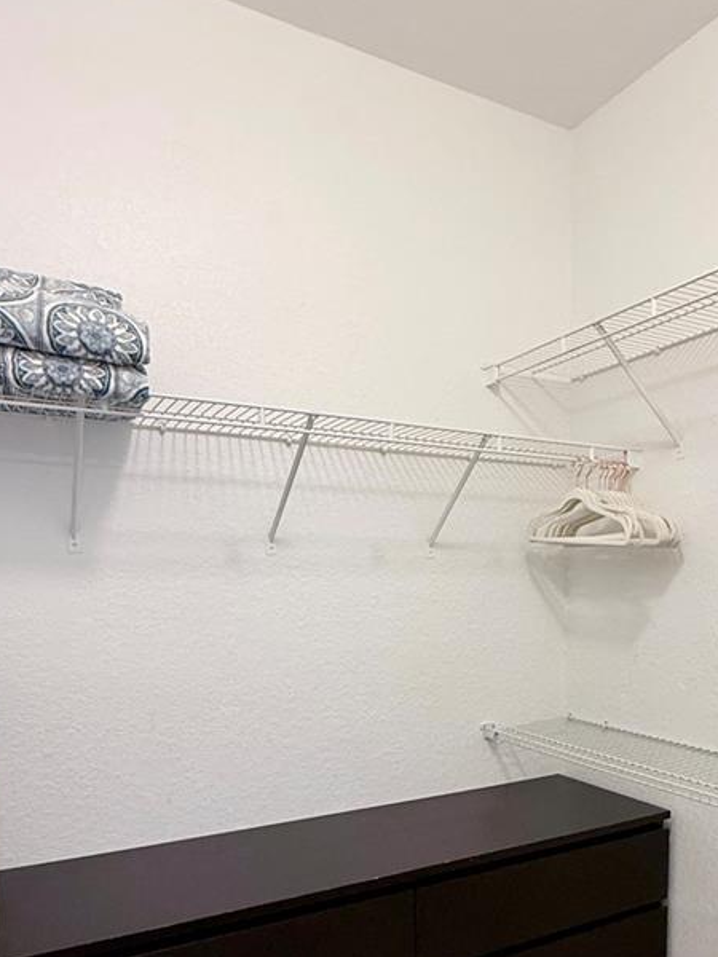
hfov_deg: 49.3
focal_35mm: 28
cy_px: 683
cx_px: 445
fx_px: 774
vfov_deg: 60.9
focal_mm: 2.22
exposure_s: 1/60
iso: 250
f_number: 2.2
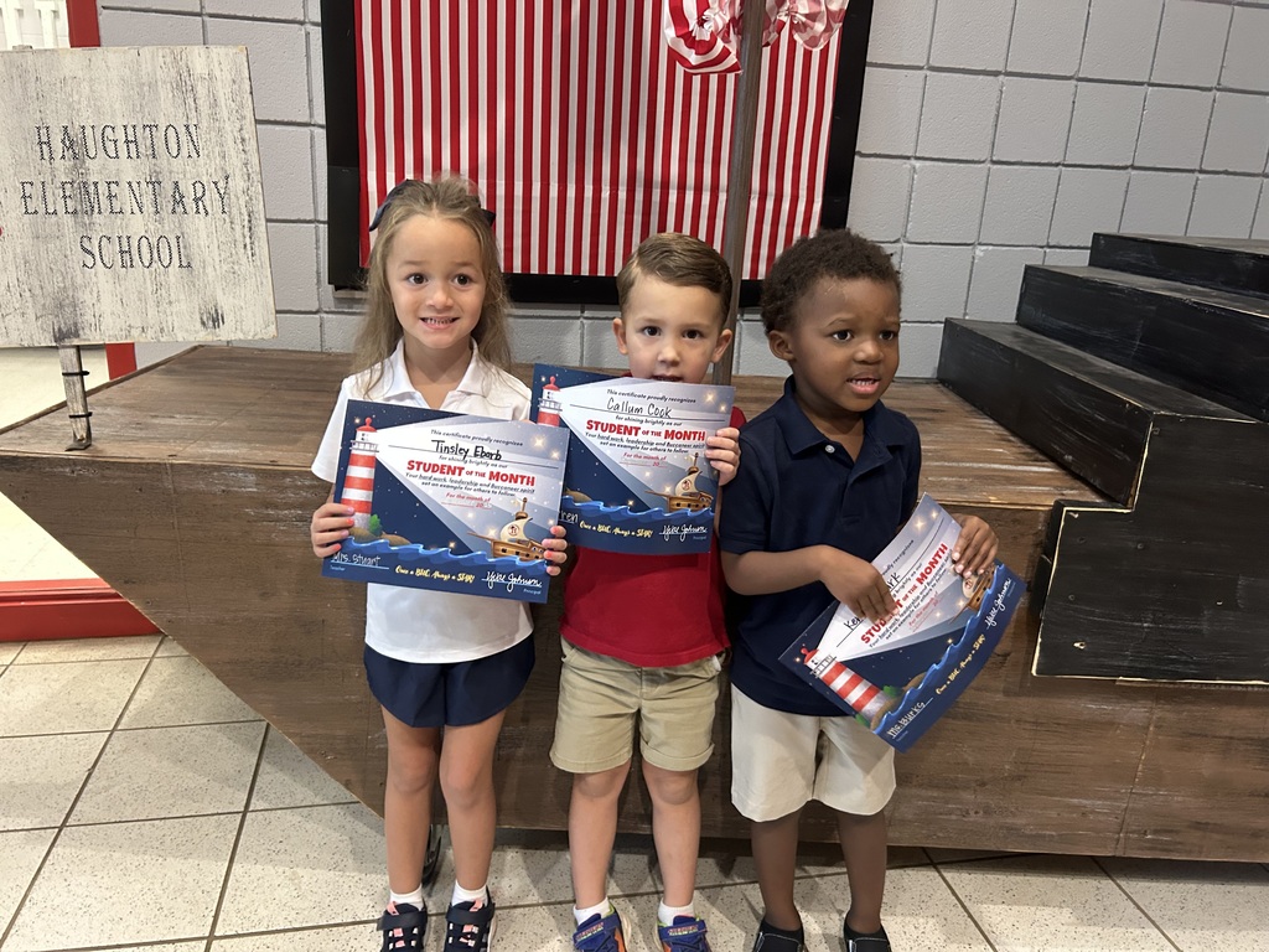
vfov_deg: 53.1
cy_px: 476
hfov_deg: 67.3
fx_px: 953
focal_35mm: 26
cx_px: 634
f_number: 1.5
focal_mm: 5.7
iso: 500
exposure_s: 1/60
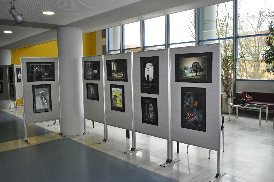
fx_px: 228
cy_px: 91
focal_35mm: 30
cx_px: 137
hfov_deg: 62.0
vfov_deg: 43.5
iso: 720
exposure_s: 1/125
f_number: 3.8
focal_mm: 20
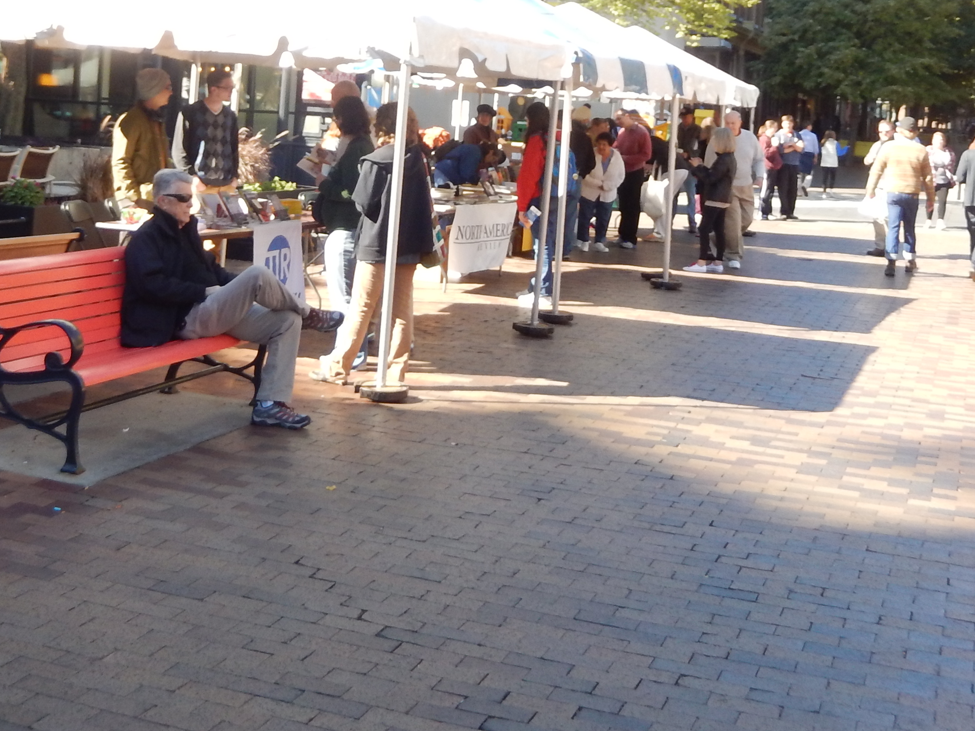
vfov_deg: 26.9
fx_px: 1493
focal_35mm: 53
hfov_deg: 35.9
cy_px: 134
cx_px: 342
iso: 125
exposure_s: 1/200
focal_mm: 4.5
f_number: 3.4
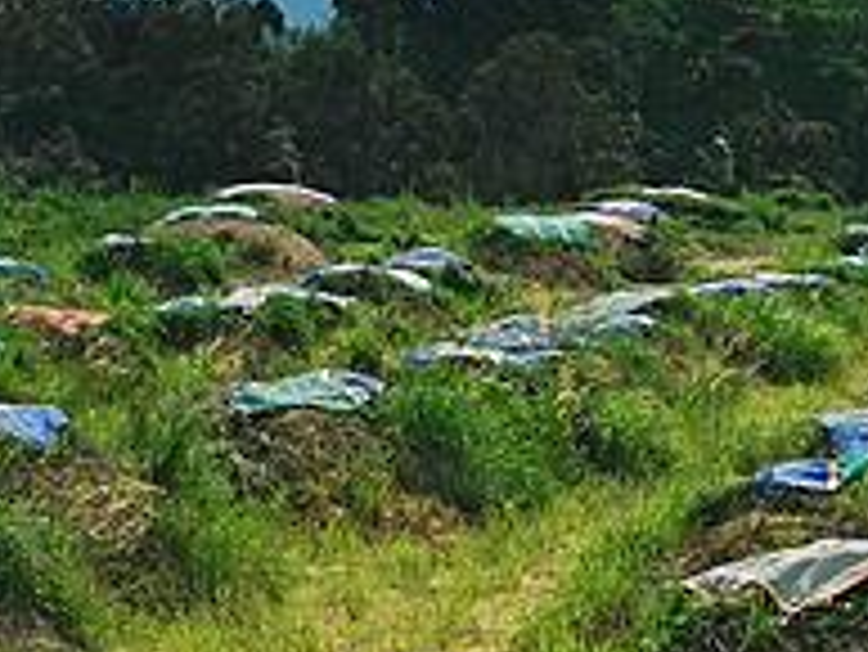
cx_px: 468
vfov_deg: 6.8
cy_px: 409
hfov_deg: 9.0
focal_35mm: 219
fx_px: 5495
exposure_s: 1/2660
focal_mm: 3.95
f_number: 2.4
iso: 50
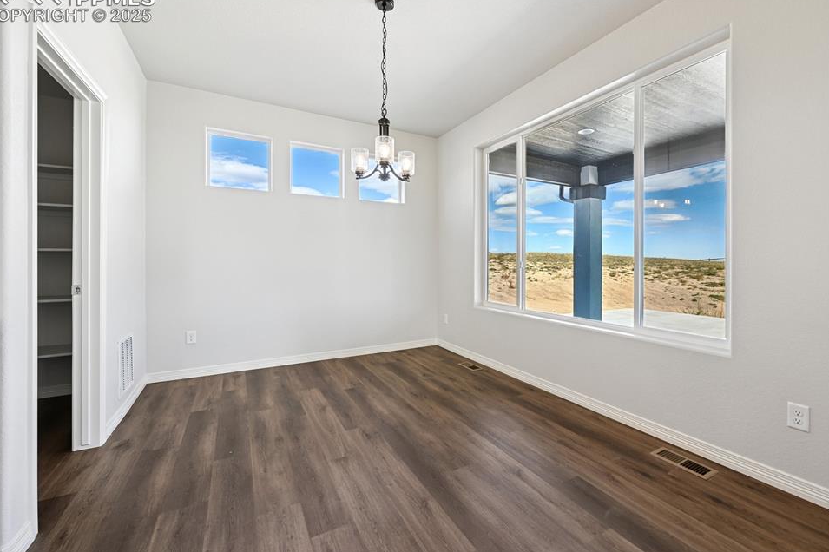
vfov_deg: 77.3
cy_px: 269
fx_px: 345
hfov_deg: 100.4
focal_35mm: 15
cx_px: 425
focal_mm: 14
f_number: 8
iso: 320
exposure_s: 1/80
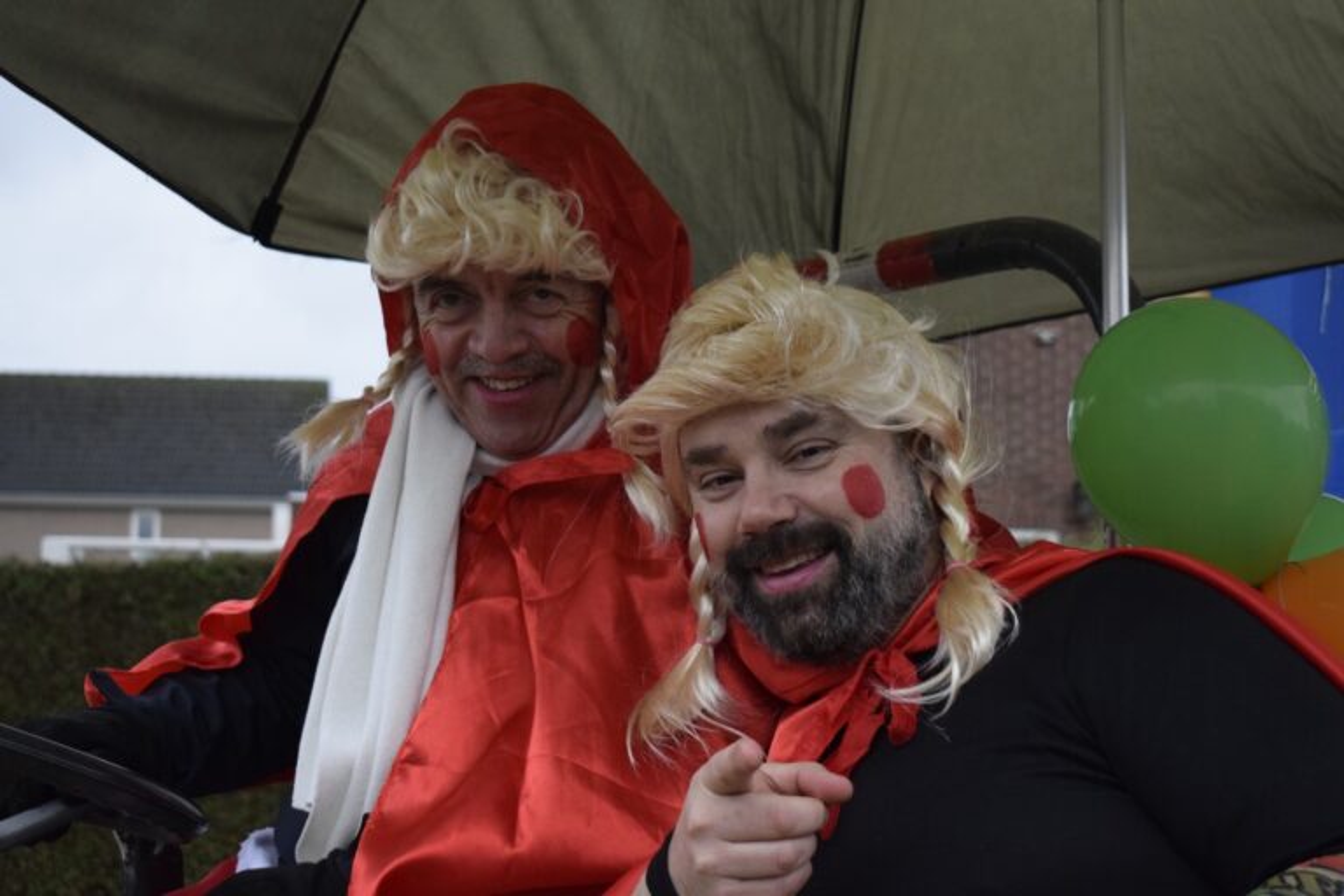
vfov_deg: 22.6
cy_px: 448
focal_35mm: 60
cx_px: 672
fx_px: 2240
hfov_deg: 33.4
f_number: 5
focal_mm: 40
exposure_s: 1/500
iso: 2200
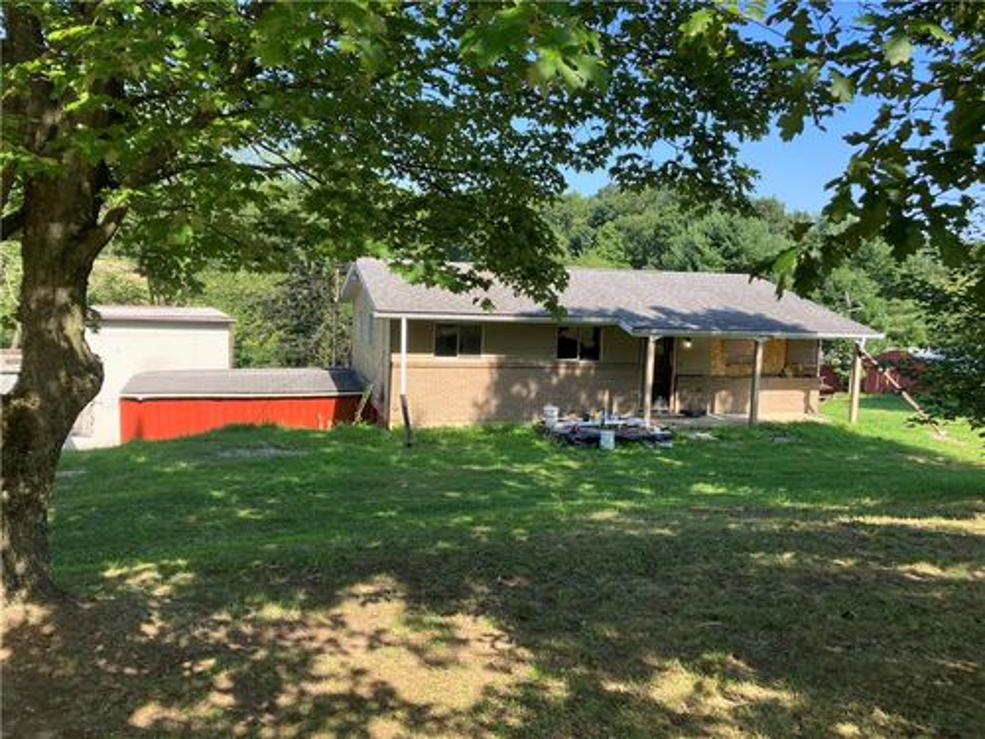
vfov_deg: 49.7
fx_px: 797
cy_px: 370
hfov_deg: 63.4
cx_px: 492
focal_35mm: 28
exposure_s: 1/501
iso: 32
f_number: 1.8
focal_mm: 3.99
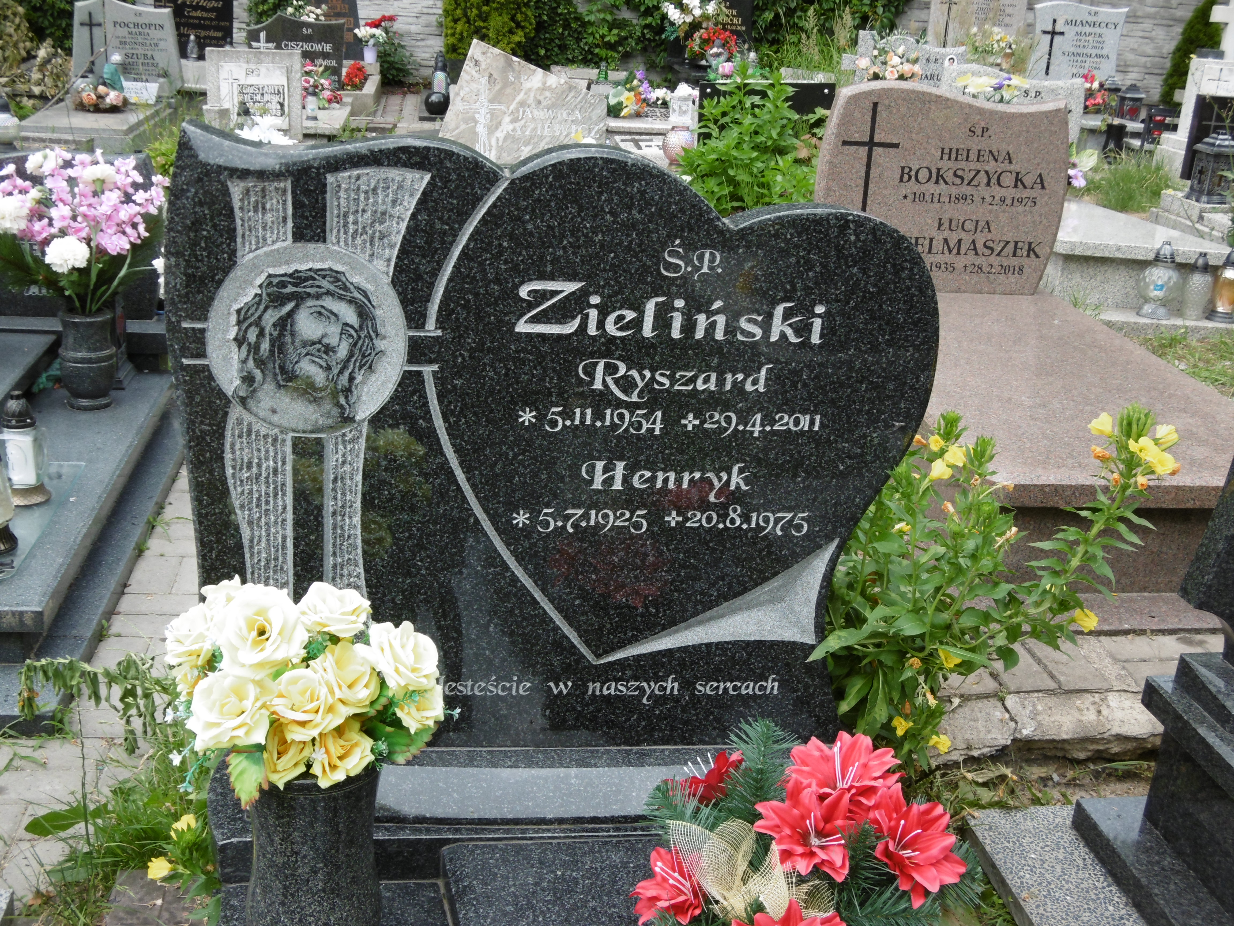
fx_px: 1533
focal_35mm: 43
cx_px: 617
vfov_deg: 33.6
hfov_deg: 43.9
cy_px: 463
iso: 100
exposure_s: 1/160
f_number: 3.8
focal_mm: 7.7
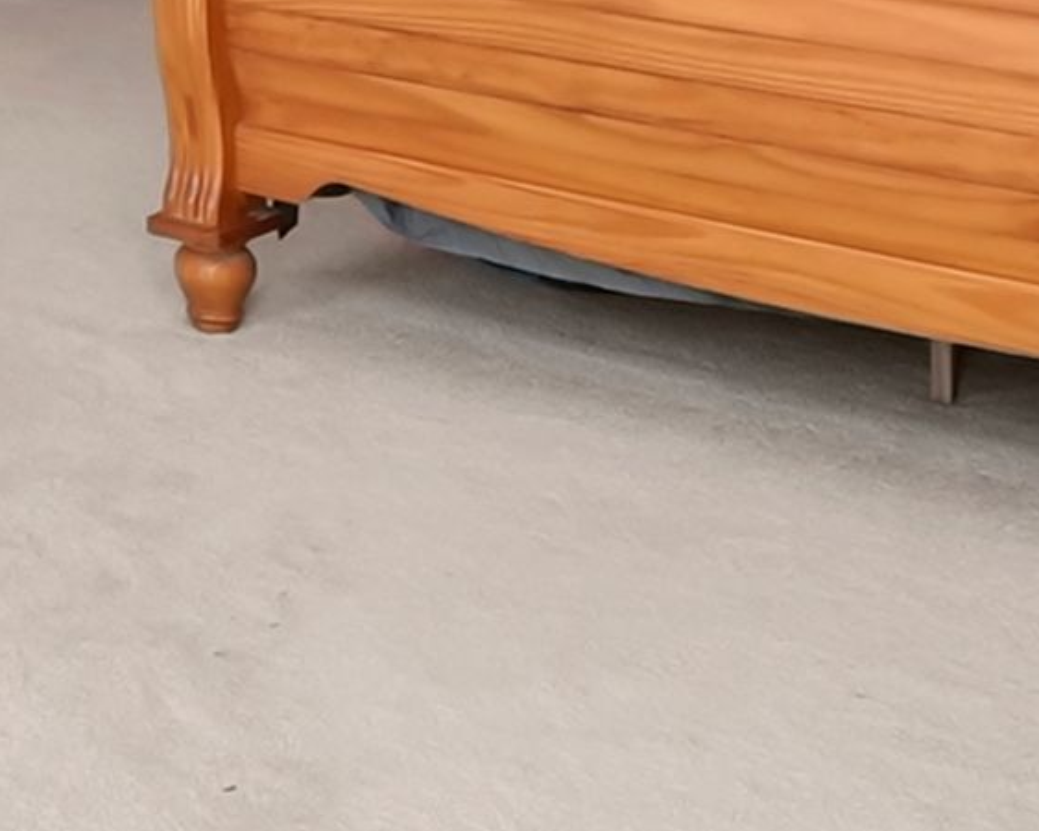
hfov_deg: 19.7
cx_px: -487
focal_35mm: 85
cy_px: -466
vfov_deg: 16.3
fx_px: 2613
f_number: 11
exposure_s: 1/6
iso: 1600
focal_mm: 12
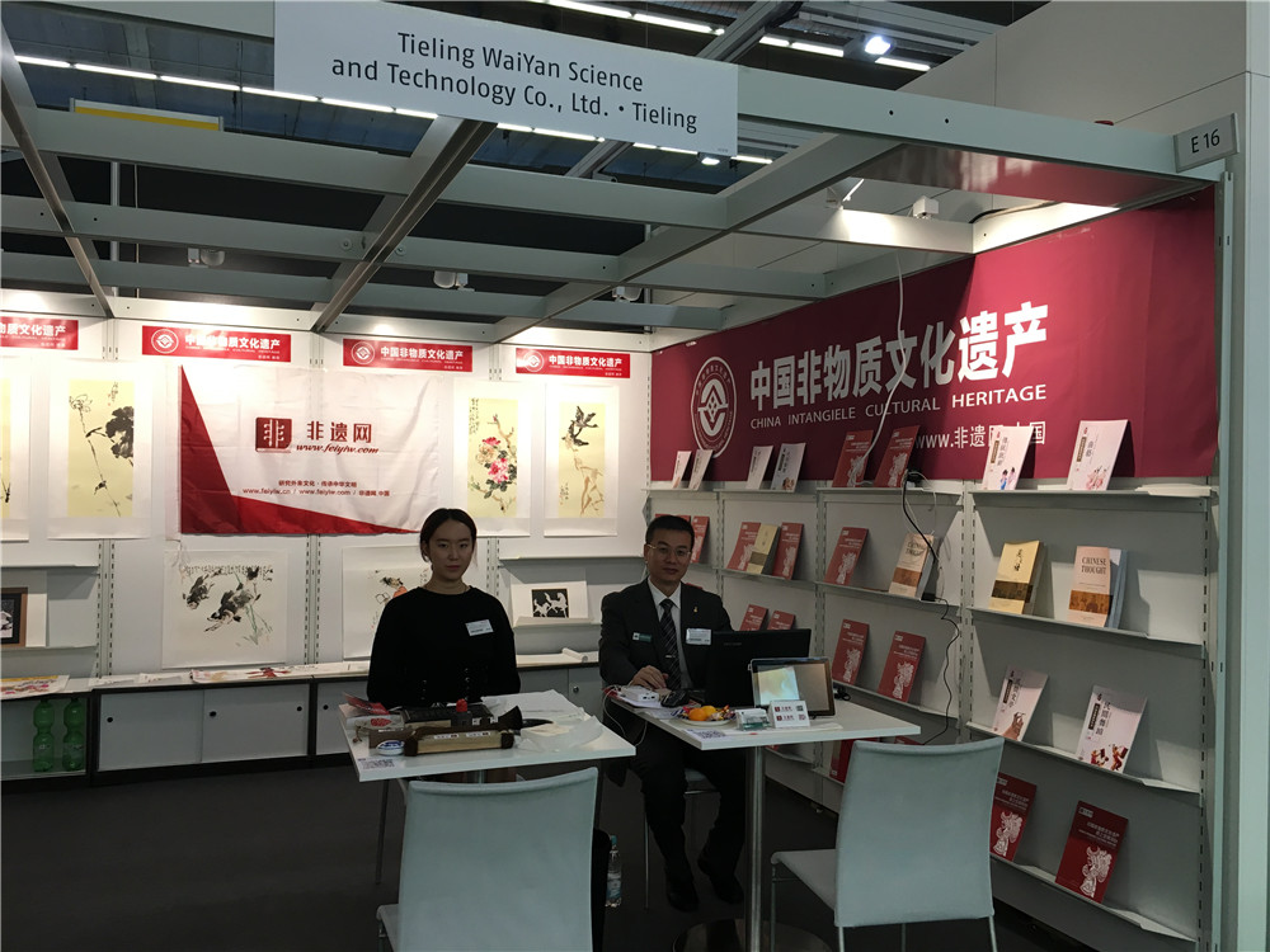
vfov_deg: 48.2
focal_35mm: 29
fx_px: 1064
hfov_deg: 61.7
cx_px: 635
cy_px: 476
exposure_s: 1/33
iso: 32
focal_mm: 4.15
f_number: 2.2
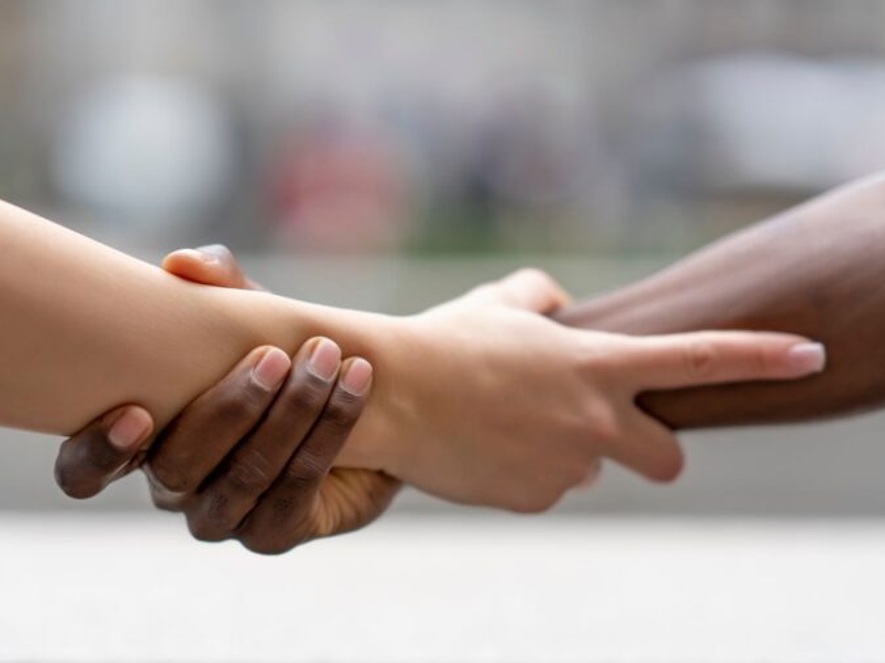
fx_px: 2377
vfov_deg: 15.9
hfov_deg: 21.1
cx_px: 420
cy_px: 330
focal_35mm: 93
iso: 80
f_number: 1.4
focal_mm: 85
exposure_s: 1/200
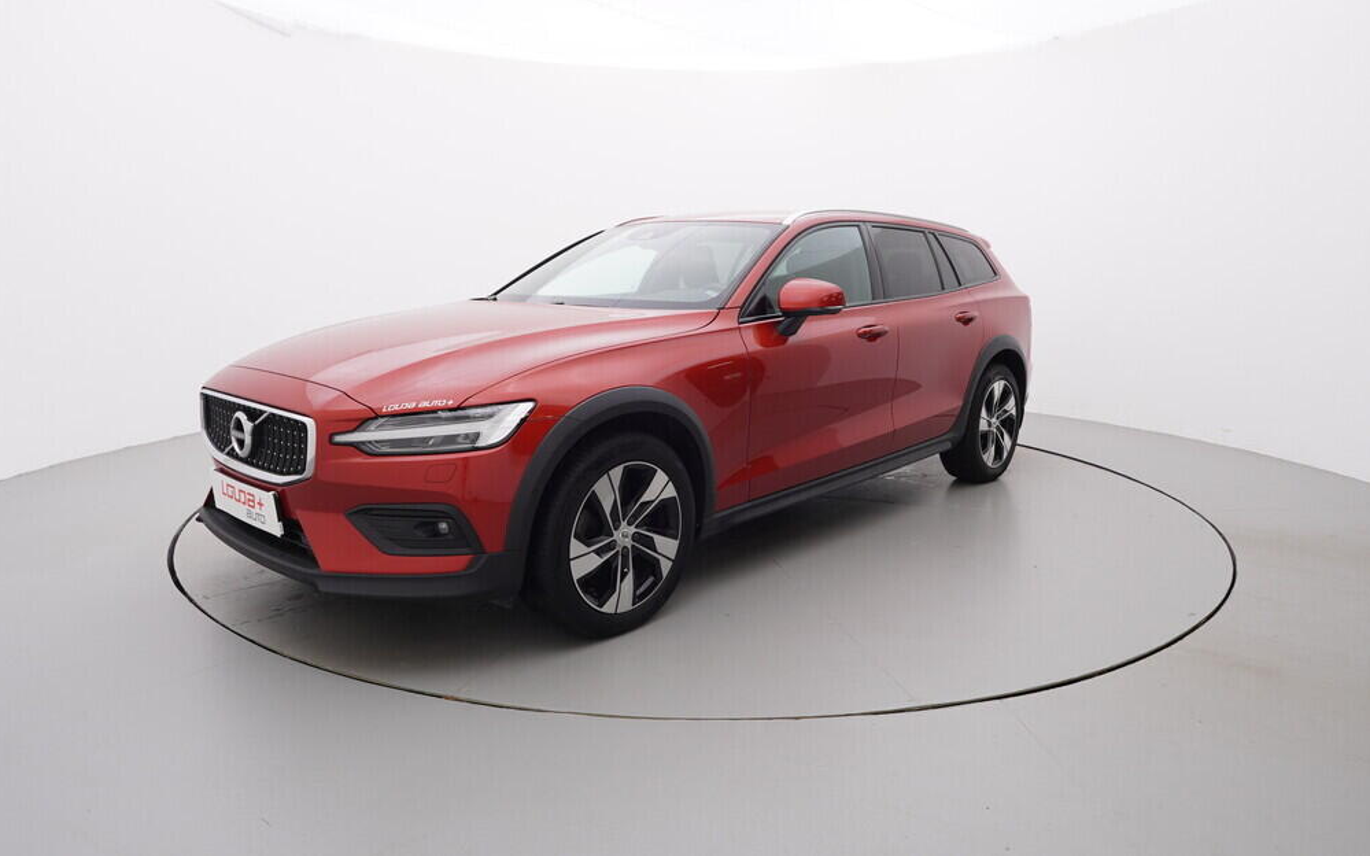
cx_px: 686
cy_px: 390
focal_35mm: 24
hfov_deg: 75.9
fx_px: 878
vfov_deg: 51.9
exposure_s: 1/80
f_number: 5
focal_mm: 15
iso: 200
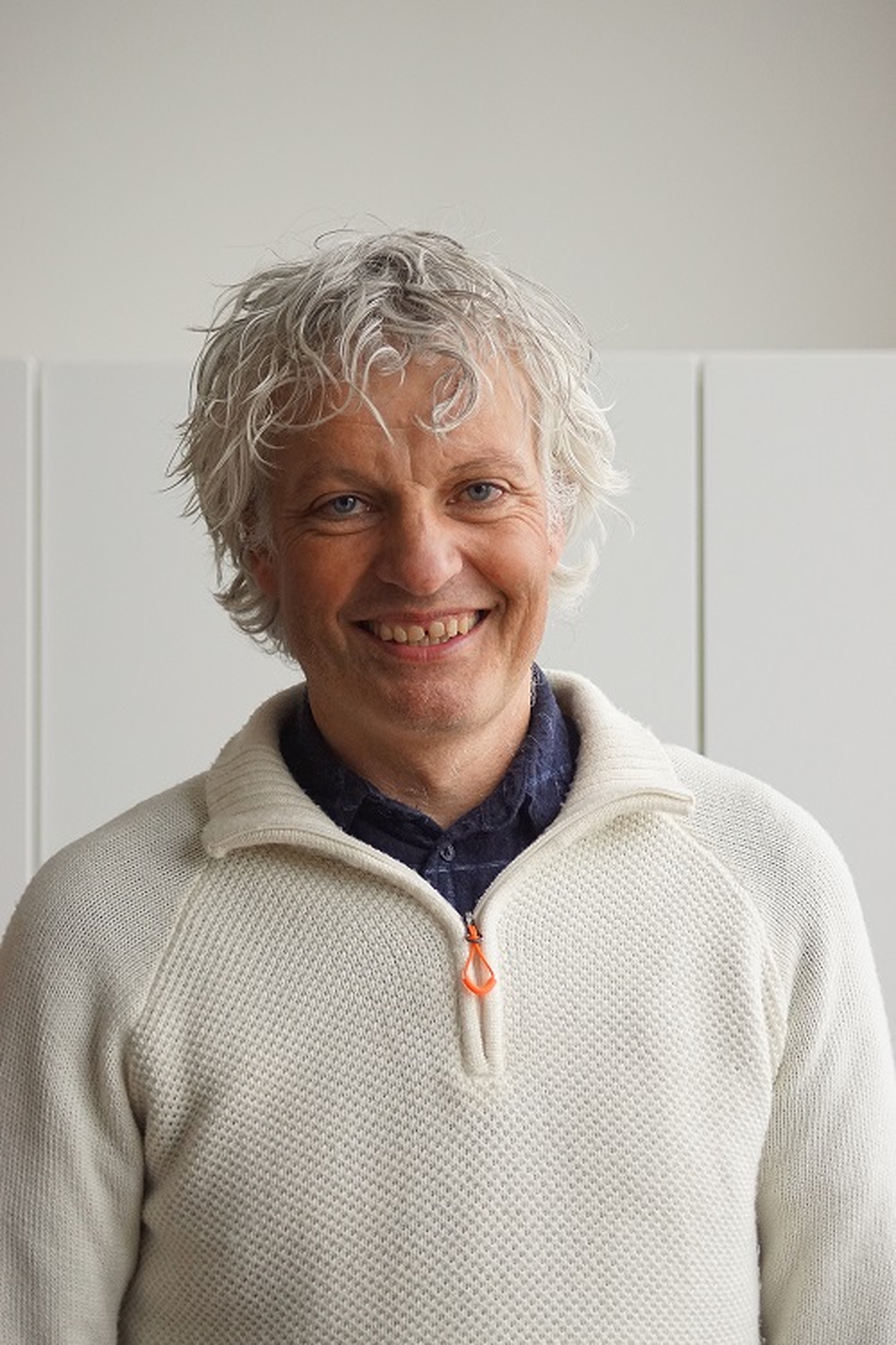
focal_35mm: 90
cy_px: 672
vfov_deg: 22.6
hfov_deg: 15.2
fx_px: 3360
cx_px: 448
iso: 1250
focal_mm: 60
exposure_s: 1/160
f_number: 4
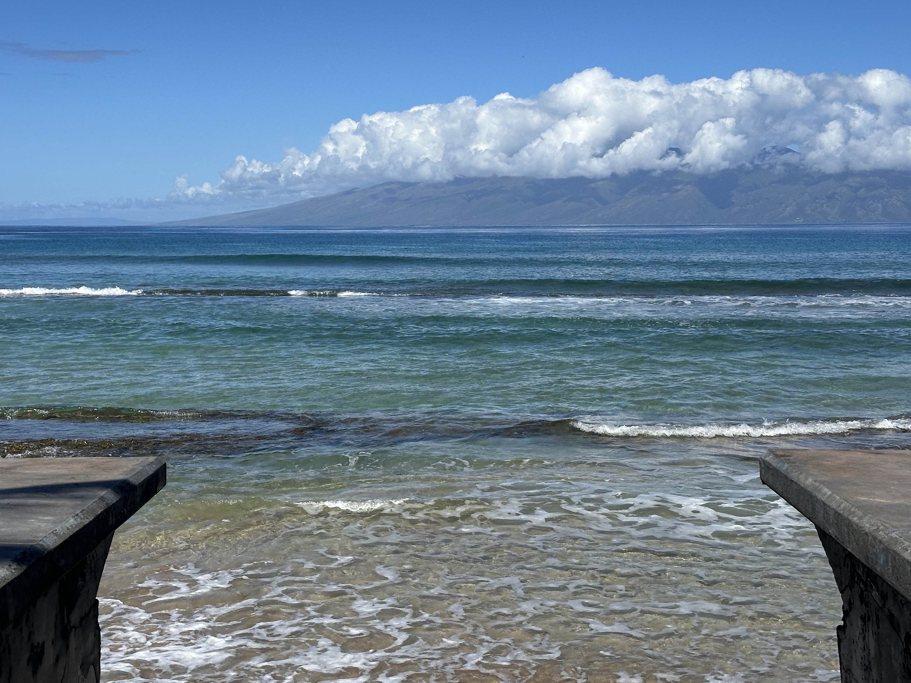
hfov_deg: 36.2
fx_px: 1395
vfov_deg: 27.5
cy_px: 311
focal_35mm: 53
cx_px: 430
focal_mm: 6.86
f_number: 1.78
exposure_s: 1/7092
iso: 64
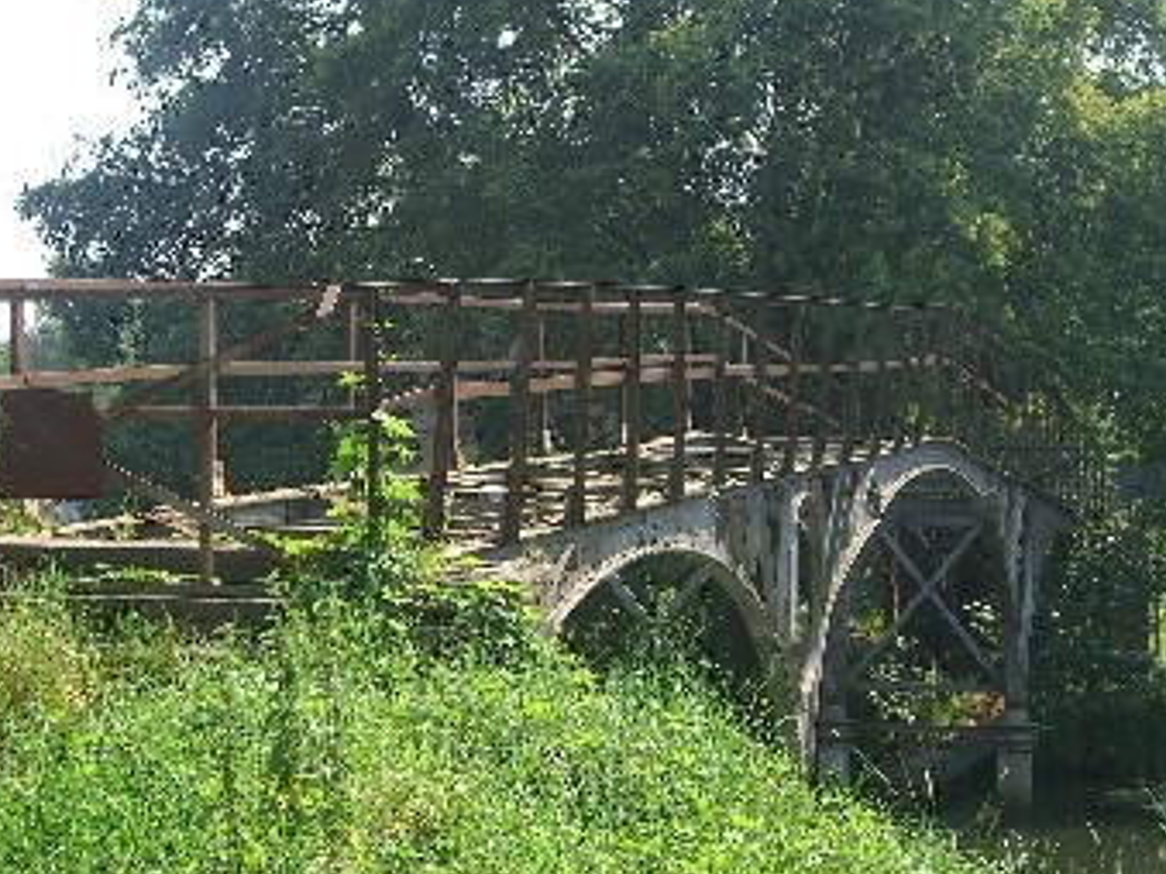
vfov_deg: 15.1
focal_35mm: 98
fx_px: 3300
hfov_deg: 19.9
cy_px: 480
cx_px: 356
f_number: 5
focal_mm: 11.8
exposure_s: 1/200
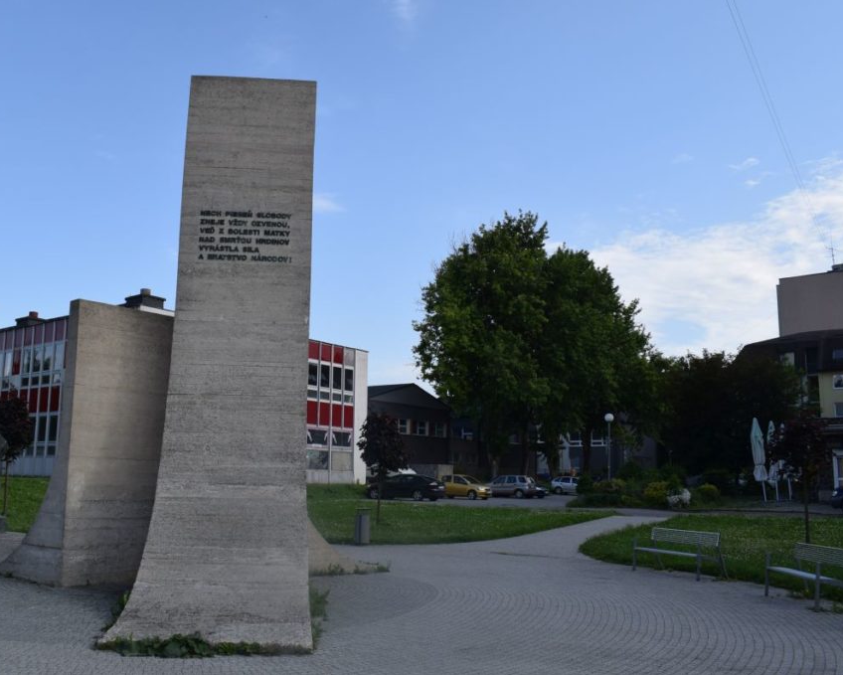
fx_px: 849
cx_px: 339
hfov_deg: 52.5
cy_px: 337
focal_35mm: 34
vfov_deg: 43.4
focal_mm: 20
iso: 200
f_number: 9
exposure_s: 1/320
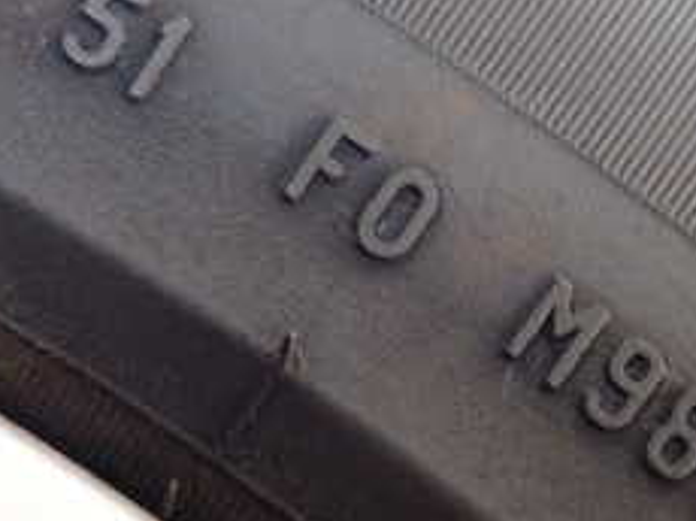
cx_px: 345
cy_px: 239
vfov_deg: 15.7
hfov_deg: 20.9
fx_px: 1888
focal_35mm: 94
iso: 800
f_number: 2.5
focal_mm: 6.37
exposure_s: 1/125
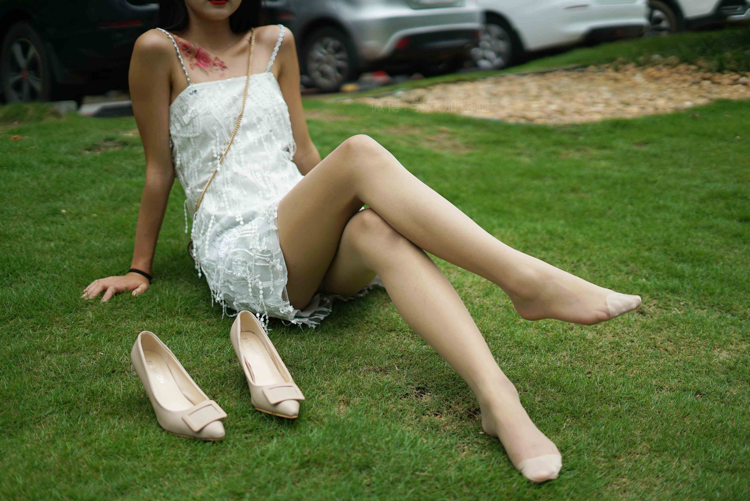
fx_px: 1042
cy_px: 250
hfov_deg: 39.6
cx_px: 375
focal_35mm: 50
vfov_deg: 27.0
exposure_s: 1/6400
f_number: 1.8
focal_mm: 50
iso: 200
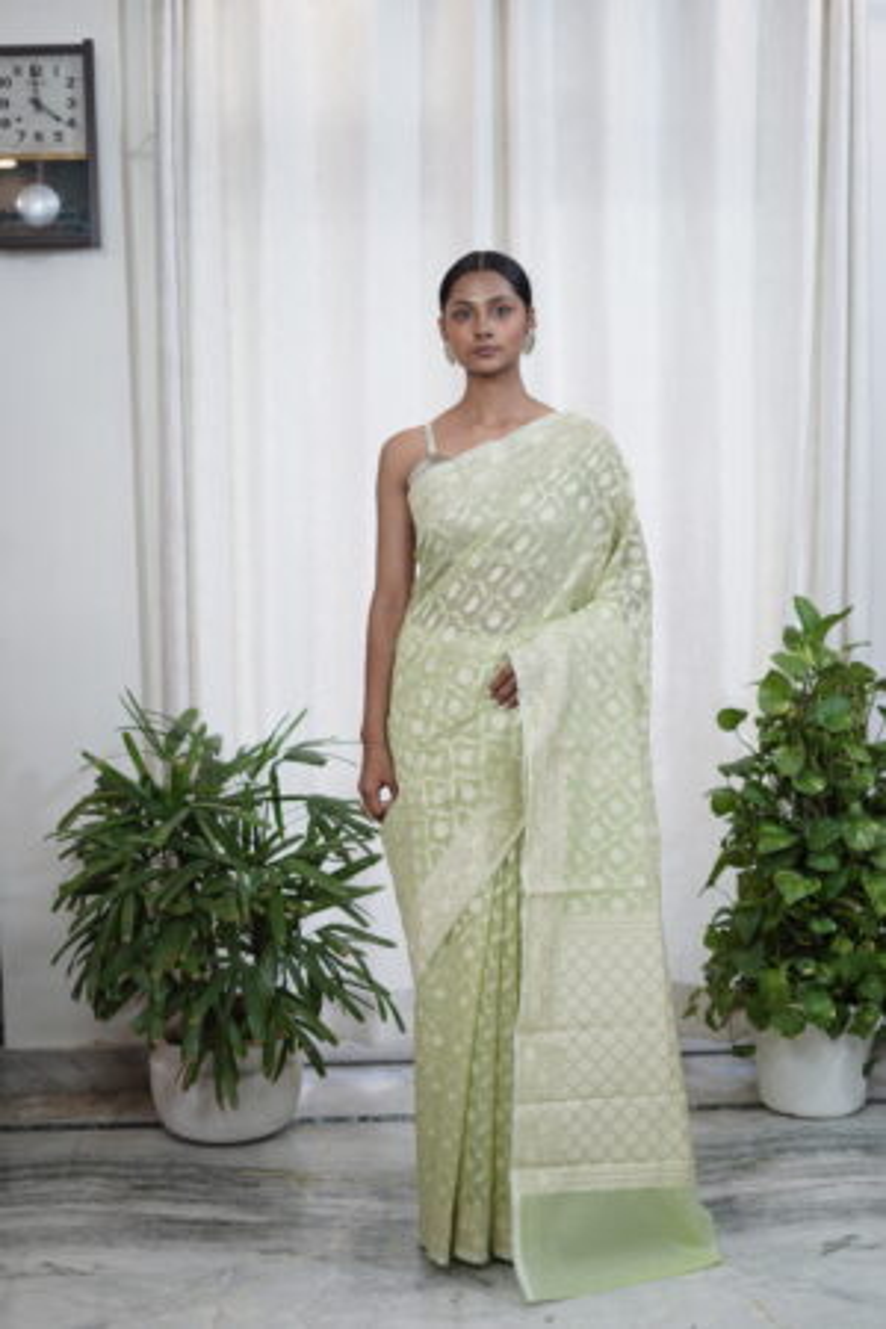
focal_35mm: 50
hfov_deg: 27.0
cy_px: 664
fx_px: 1846
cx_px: 443
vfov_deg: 39.6
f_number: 2
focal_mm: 50
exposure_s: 1/100
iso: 200
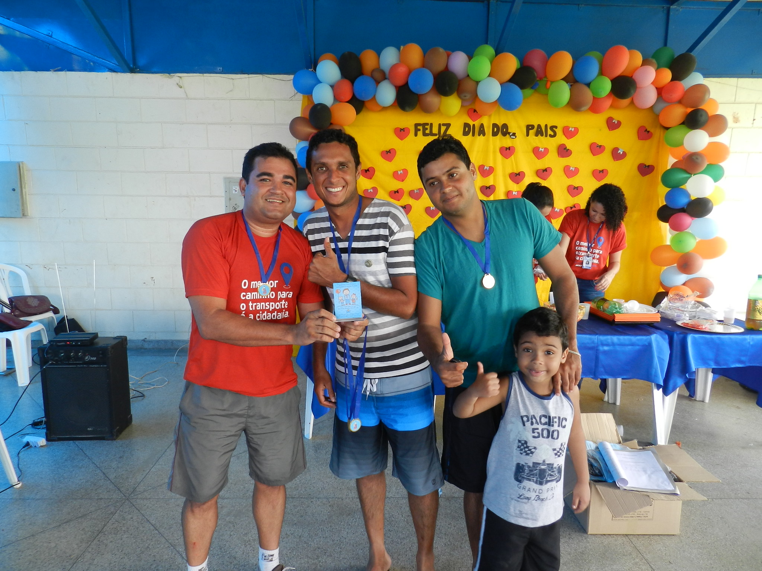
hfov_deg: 73.9
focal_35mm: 23
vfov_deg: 58.9
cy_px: 286
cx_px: 381
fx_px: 506
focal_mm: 4
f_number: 3.4
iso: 160
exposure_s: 1/50
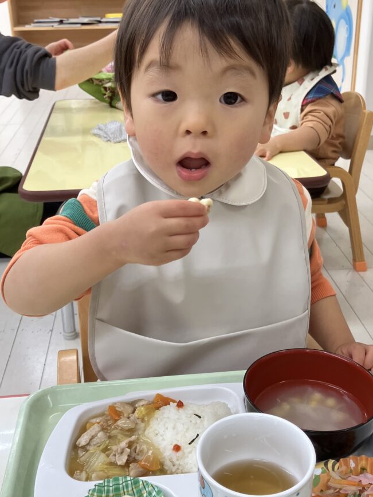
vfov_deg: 43.8
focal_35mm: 43
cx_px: 205
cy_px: 254
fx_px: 618
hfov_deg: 33.6
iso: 64
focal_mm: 3.99
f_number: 1.8
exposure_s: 1/121
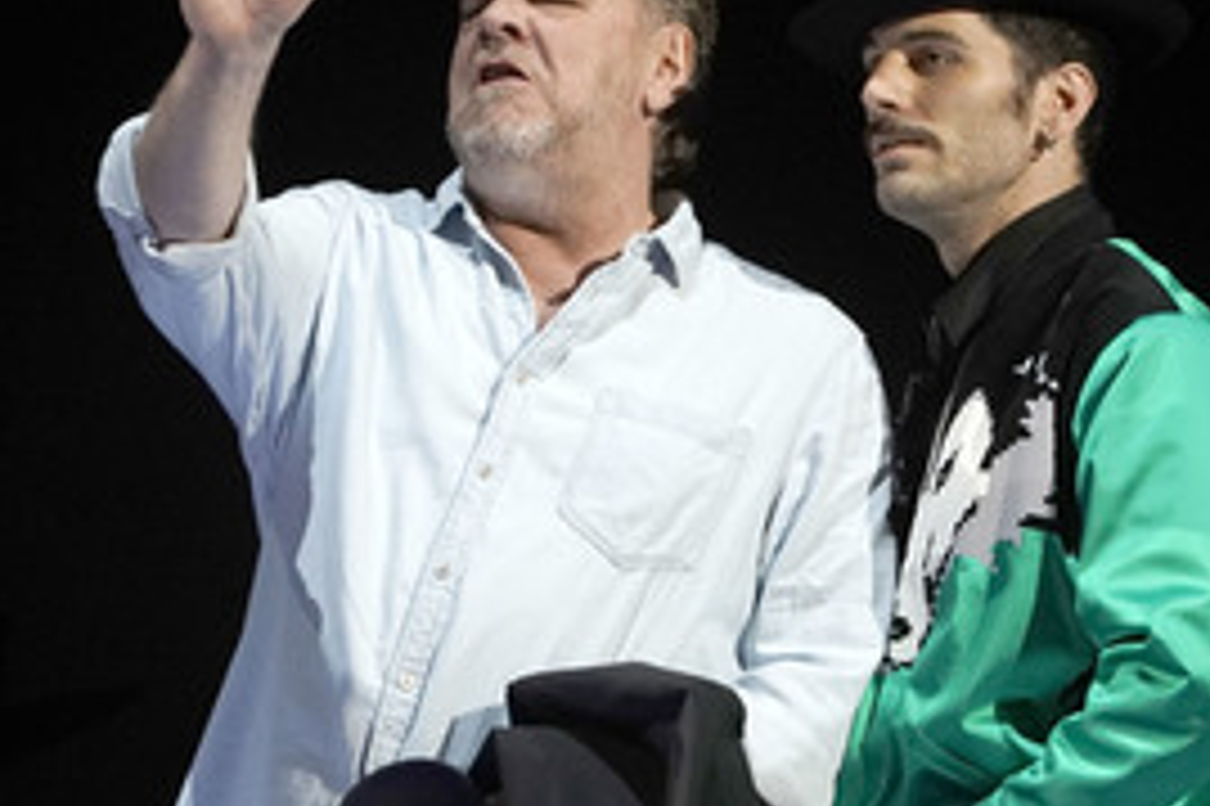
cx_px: 618
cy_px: 338
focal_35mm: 641
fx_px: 21531
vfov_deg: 2.1
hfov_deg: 3.2
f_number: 6.3
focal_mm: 382
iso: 4000
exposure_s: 1/200
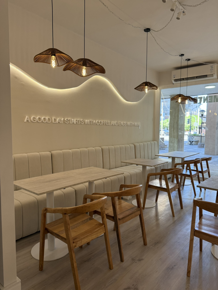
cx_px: 109
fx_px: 202
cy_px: 145
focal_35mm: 24
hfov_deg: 56.8
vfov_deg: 71.6
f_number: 1.78
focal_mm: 6.76
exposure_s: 1/100
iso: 160
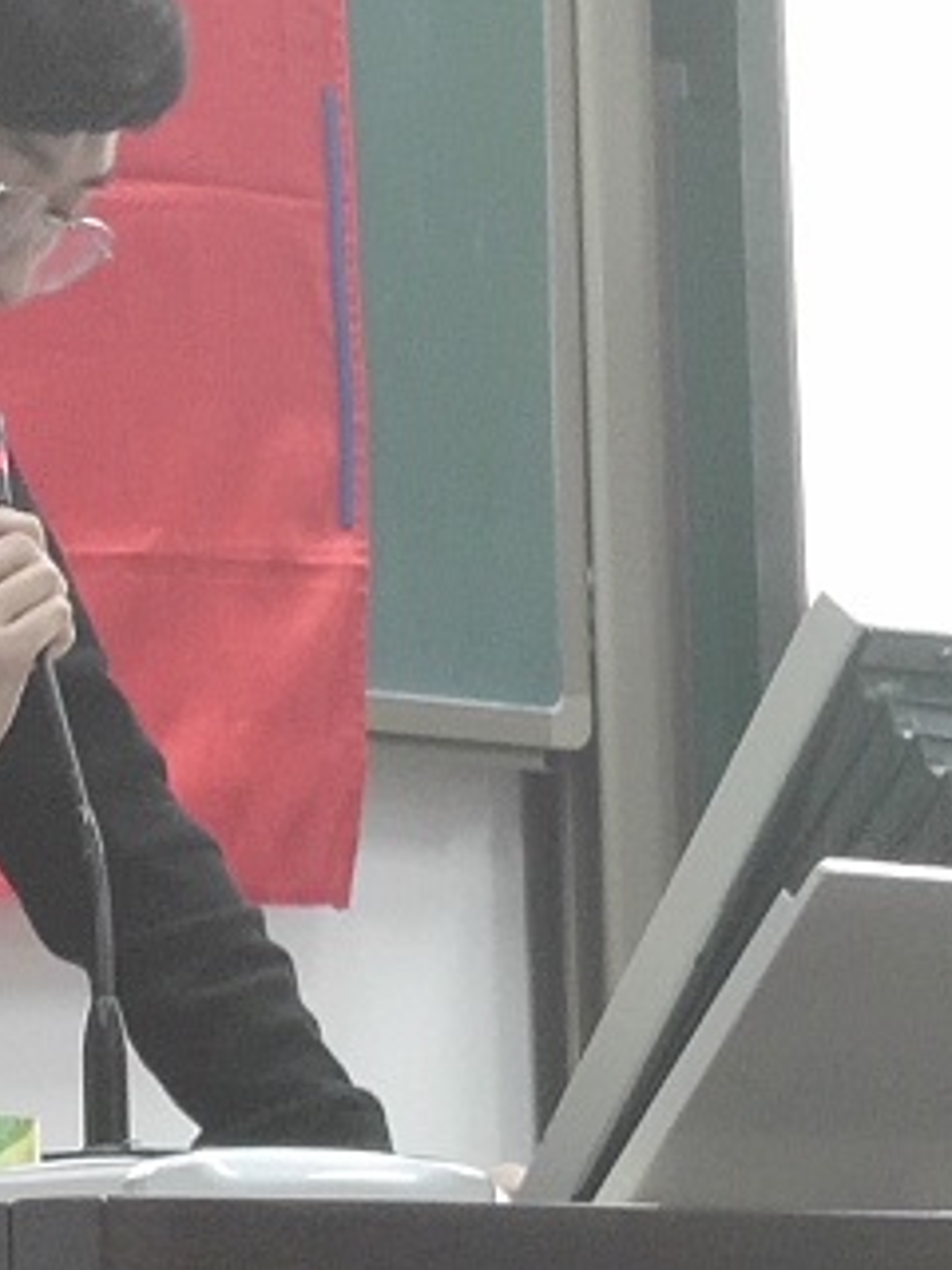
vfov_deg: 9.8
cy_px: 236
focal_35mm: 201
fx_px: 7370
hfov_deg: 7.3
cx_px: -405
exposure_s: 1/50
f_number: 1.8
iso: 275
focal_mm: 4.35
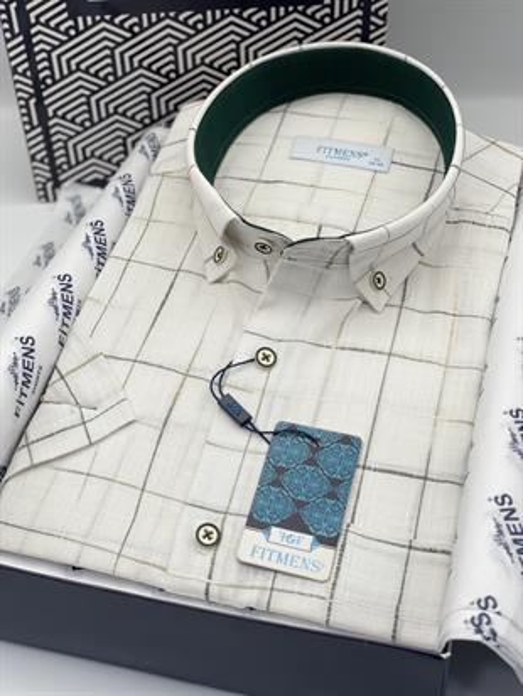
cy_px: 348
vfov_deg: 36.8
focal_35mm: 52
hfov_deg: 28.0
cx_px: 262
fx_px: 1047
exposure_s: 1/175
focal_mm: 6
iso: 25
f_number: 2
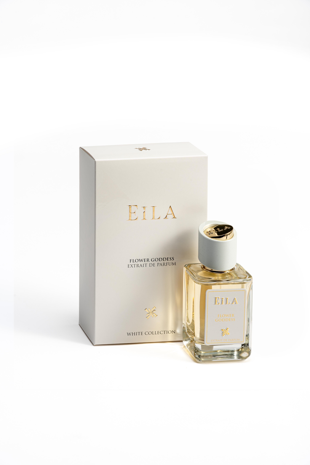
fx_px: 2583
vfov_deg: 10.3
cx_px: 155
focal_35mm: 200
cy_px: 232
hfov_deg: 6.9
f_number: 16
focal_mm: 200
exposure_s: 1/160
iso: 100
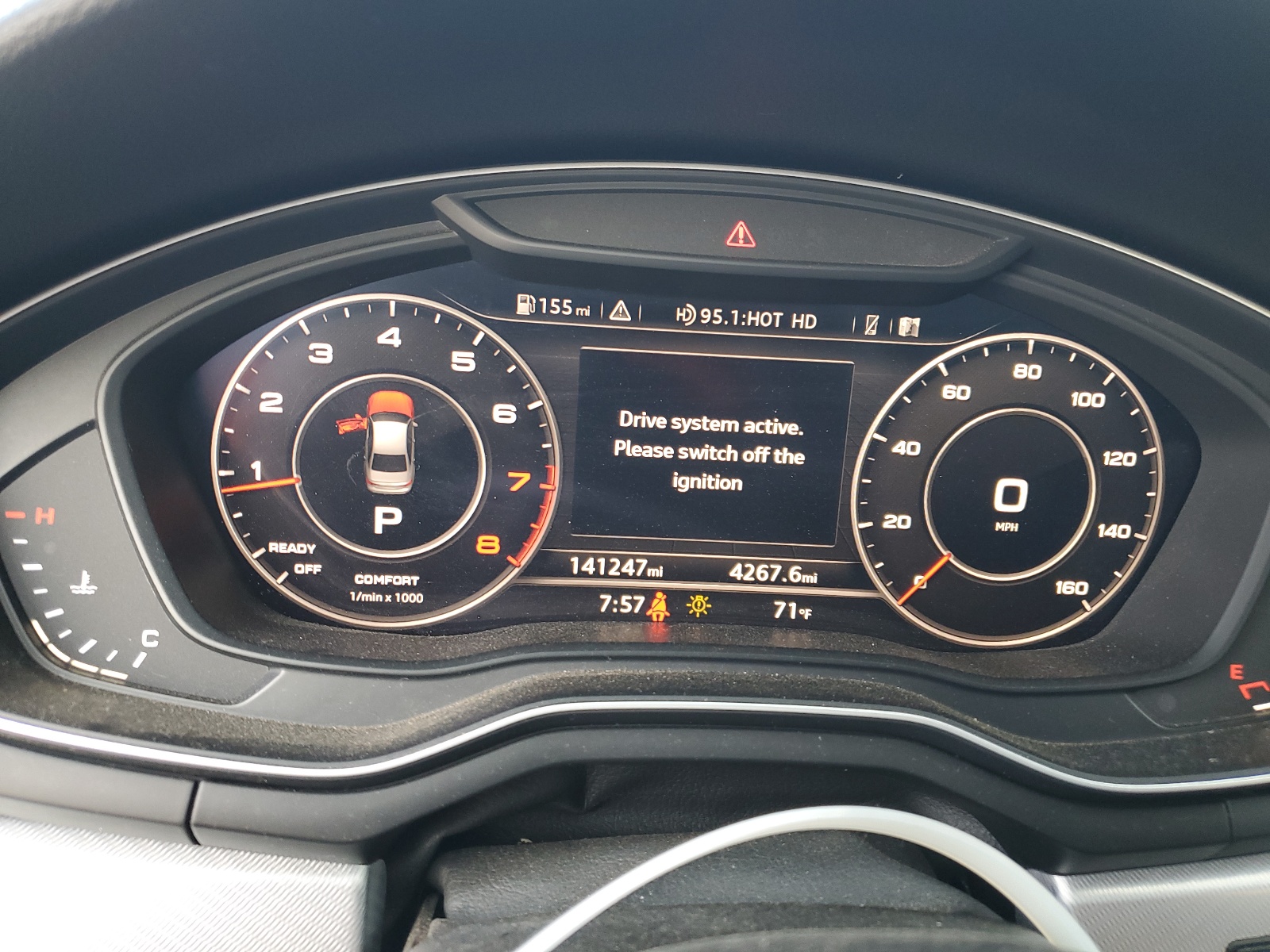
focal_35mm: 26
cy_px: 476
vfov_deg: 53.1
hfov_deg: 67.3
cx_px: 635
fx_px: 954
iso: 74
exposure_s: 1/60.2
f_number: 1.5
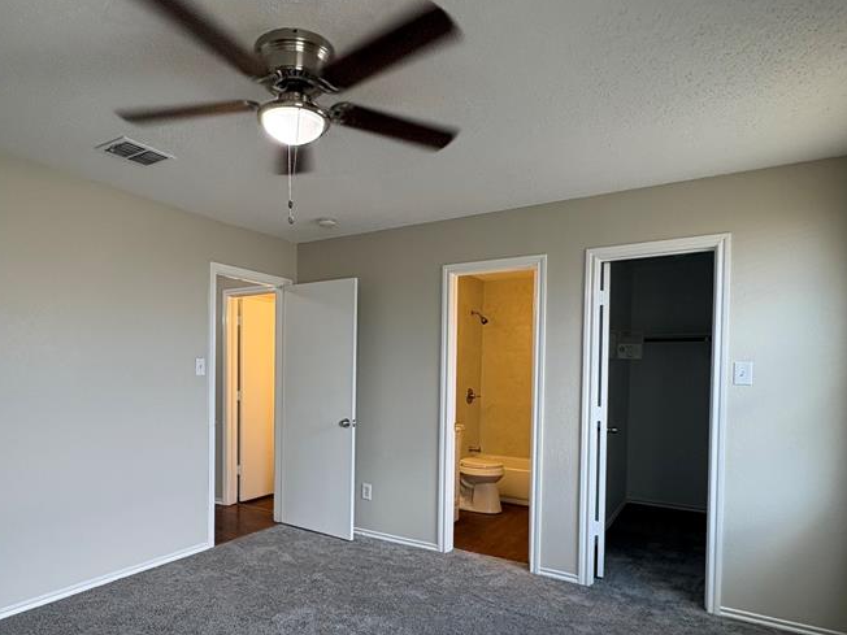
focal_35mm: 22
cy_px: 387
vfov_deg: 60.5
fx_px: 538
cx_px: 361
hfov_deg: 75.9
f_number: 2.2
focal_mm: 2.22
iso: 125
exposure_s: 1/60
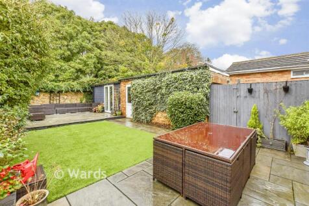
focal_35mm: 15
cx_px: 154
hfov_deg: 100.4
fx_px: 129
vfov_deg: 77.3
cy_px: 103
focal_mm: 10
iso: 320
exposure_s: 1/160
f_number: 8
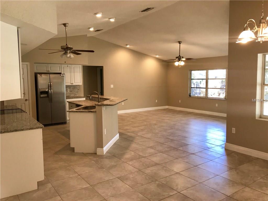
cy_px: 100
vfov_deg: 49.7
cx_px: 134
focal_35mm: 28
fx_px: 217
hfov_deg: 63.4
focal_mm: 3.99
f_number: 1.8
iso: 32
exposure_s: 1/30
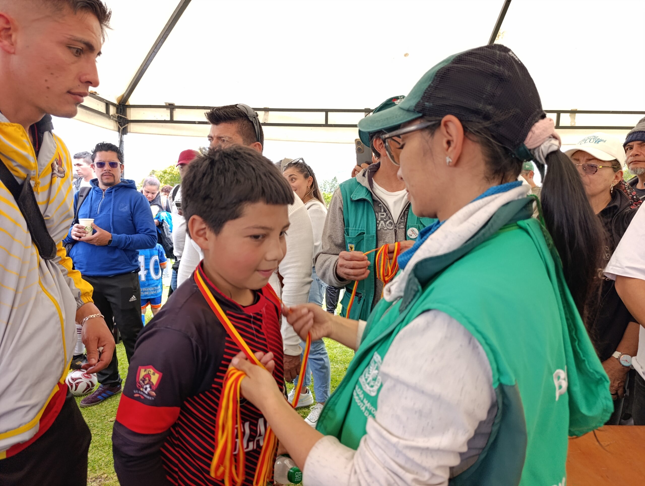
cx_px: 322
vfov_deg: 59.0
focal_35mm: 23
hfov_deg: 73.8
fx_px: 429
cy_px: 243
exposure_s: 1/120
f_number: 1.6
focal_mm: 6.14
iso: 100
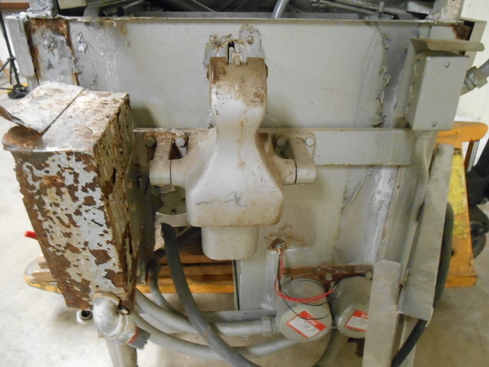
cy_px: 186
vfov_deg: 51.4
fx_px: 381
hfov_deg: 65.3
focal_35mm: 27
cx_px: 241
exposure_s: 1/6
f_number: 3.4
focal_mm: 4.7
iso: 800
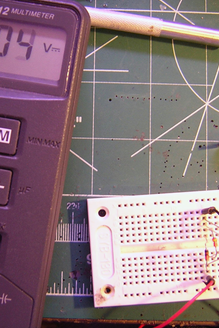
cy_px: 162
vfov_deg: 38.9
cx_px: 79
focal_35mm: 51
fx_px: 465
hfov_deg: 26.4
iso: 159
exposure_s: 1/3.6
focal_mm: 4.7
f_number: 2.6
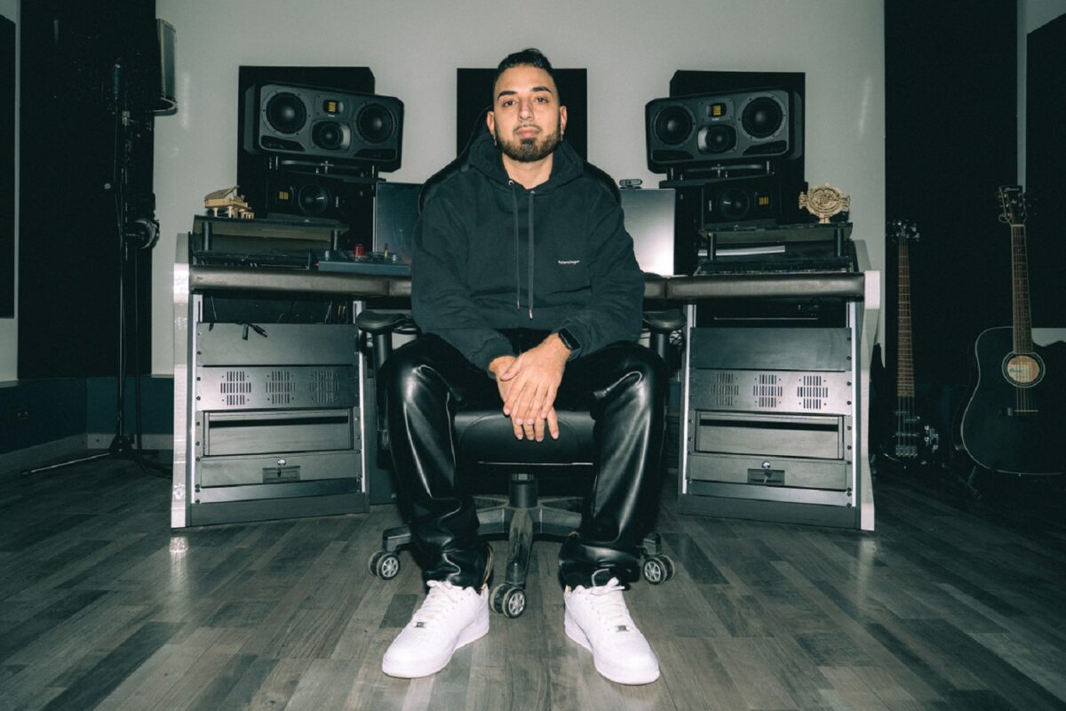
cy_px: 356
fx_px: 711
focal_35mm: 24
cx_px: 533
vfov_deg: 53.1
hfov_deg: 73.7
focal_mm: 24
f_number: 4.5
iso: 100
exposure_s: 1/250
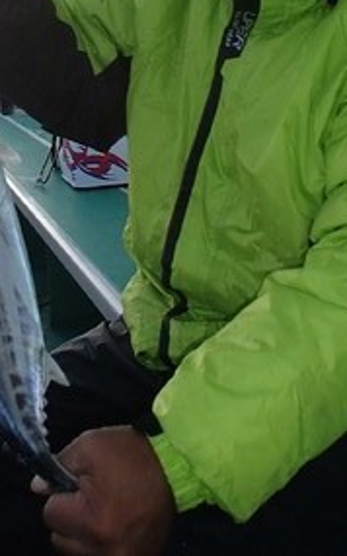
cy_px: 135
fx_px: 757
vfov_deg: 39.2
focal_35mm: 50
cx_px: 135
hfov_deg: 25.8
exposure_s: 1/30
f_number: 3.9
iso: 400
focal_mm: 5
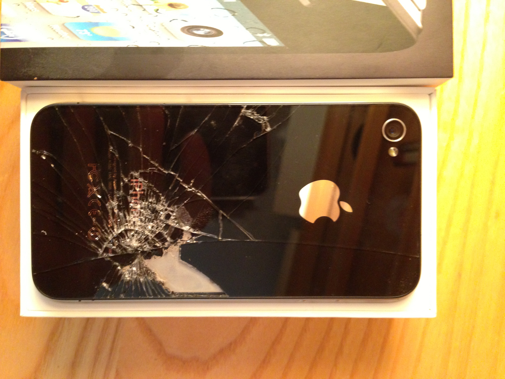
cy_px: 190
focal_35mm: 33
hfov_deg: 55.4
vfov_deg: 42.9
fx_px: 481
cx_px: 252
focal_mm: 4.13
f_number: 2.4
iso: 400
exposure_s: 1/17
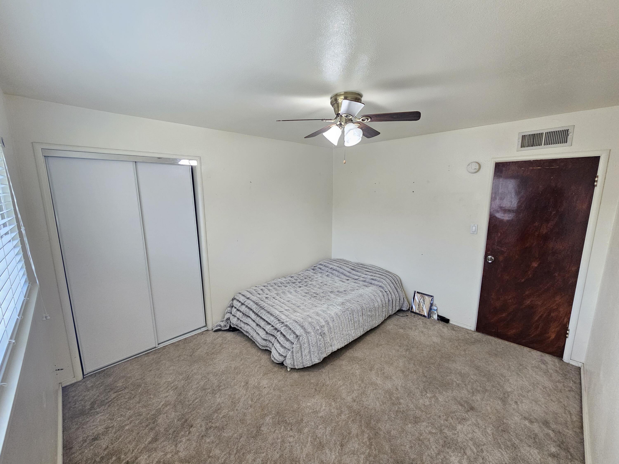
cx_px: 310
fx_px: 232
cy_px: 232
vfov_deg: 89.9
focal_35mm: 13
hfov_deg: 106.2
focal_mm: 2.2
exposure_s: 1/60
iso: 400
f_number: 2.2
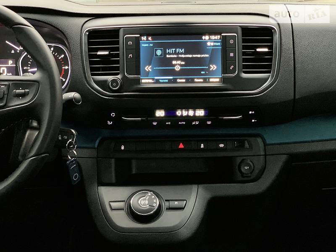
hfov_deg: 36.8
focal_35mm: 52
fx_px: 505
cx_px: 168
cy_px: 126
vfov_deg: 28.0
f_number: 2.4
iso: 1000
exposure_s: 1/30
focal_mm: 6
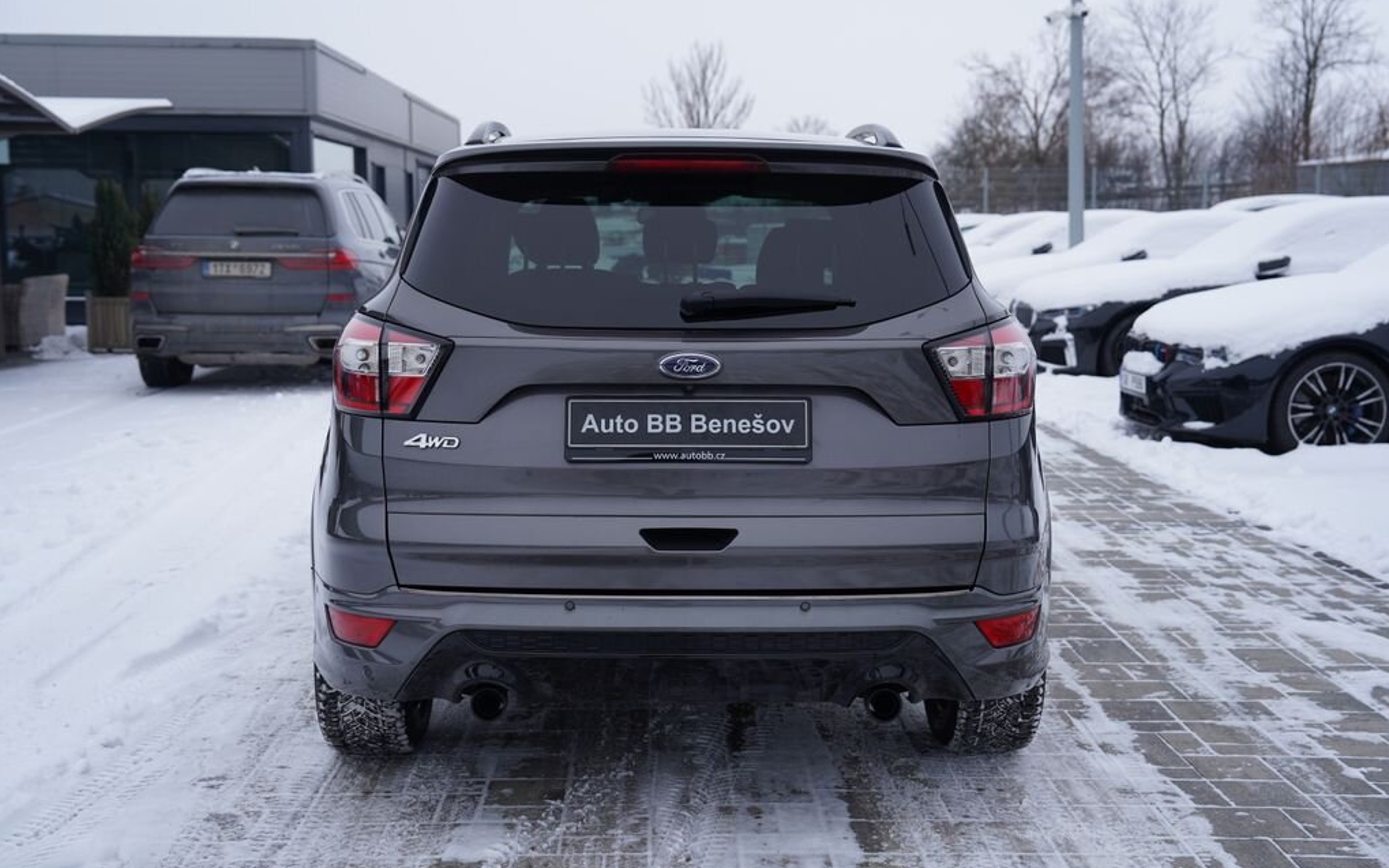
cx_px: 692
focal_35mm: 42
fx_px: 1590
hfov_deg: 47.2
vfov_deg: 30.5
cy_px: 415
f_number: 4
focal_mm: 41
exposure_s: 1/250
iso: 100
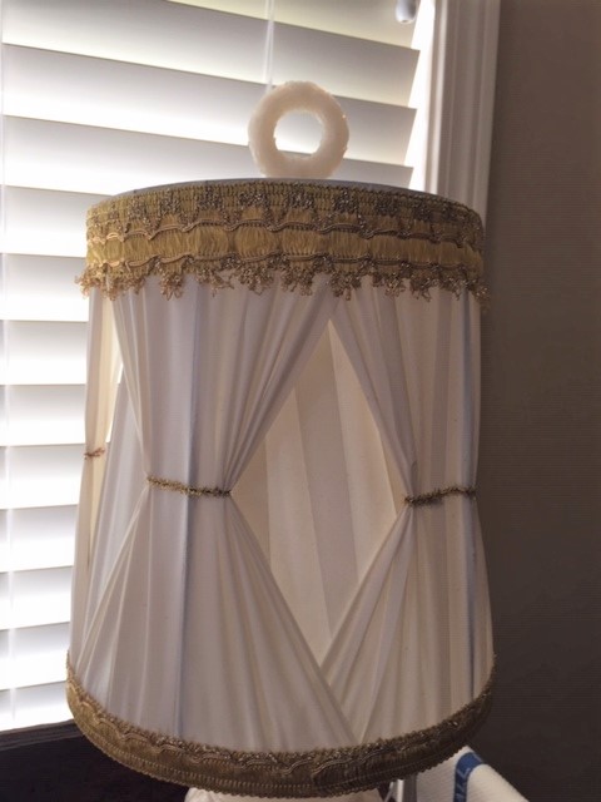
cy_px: 401
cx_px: 300
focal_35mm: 29
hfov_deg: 48.2
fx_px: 671
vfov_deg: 61.7
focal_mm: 4.15
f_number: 2.2
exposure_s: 1/60
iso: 40
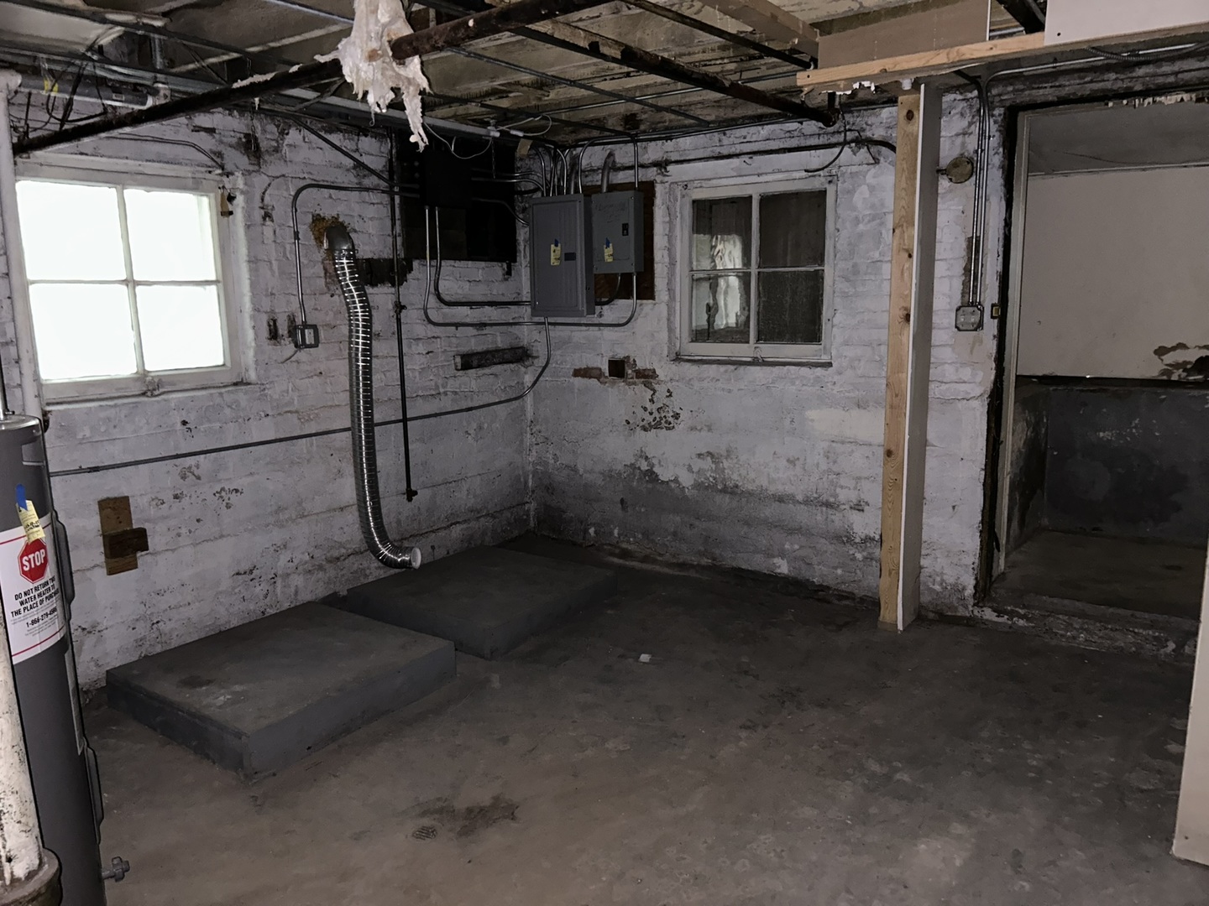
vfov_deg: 53.1
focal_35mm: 26
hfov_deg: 67.3
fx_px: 908
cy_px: 453
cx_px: 604
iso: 400
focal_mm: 5.7
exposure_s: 1/4
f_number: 1.5
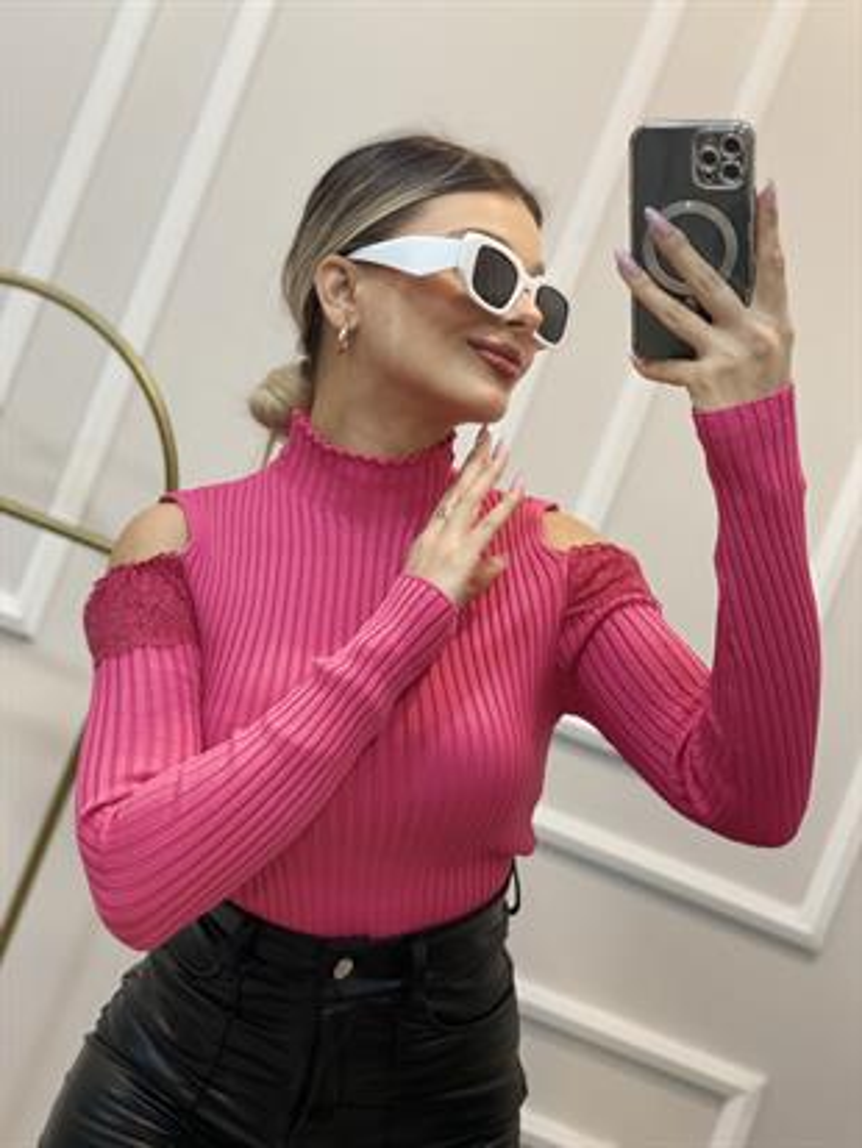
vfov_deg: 36.8
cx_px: 431
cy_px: 574
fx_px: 1726
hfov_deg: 28.0
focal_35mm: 52
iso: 100
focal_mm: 6
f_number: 2
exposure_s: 1/100
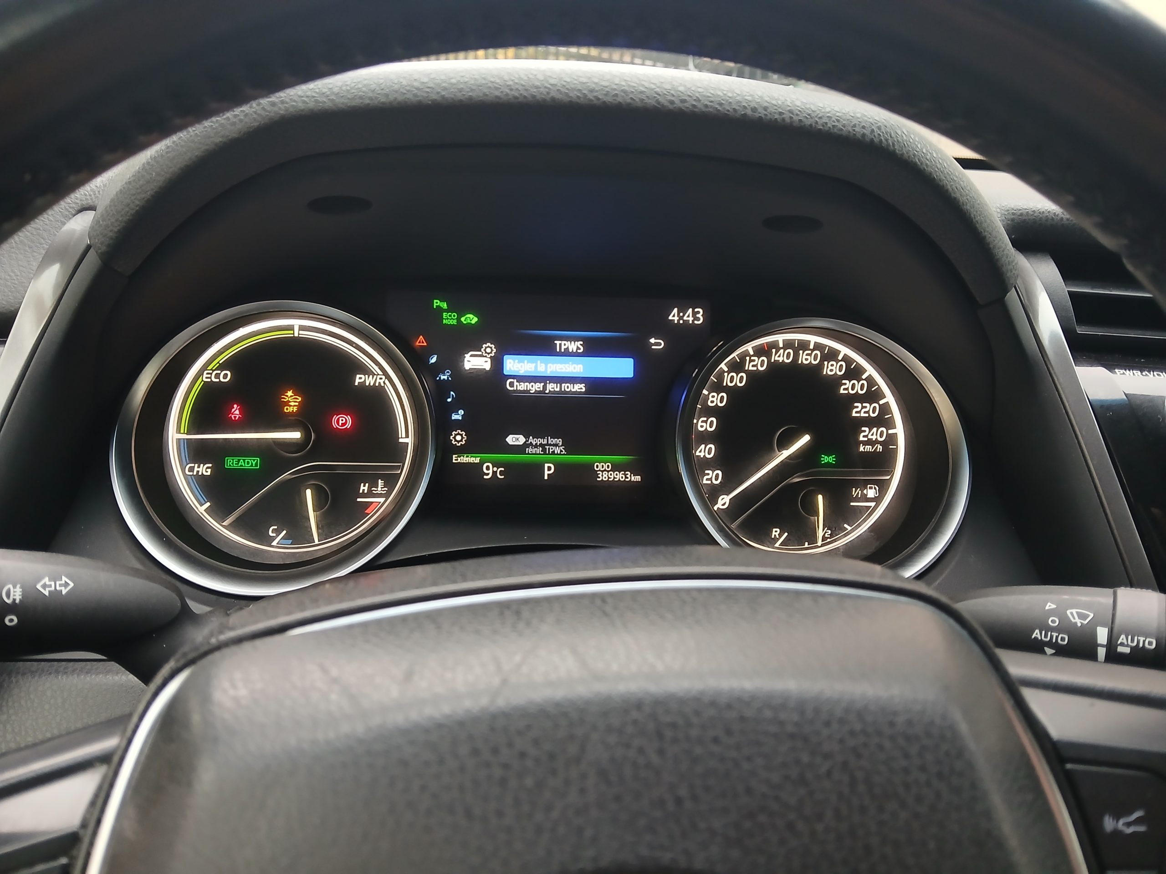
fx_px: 876
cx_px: 583
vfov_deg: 53.1
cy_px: 437
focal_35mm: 26
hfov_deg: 67.3
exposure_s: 1/33.3
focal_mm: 3.98
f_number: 1.8
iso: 200
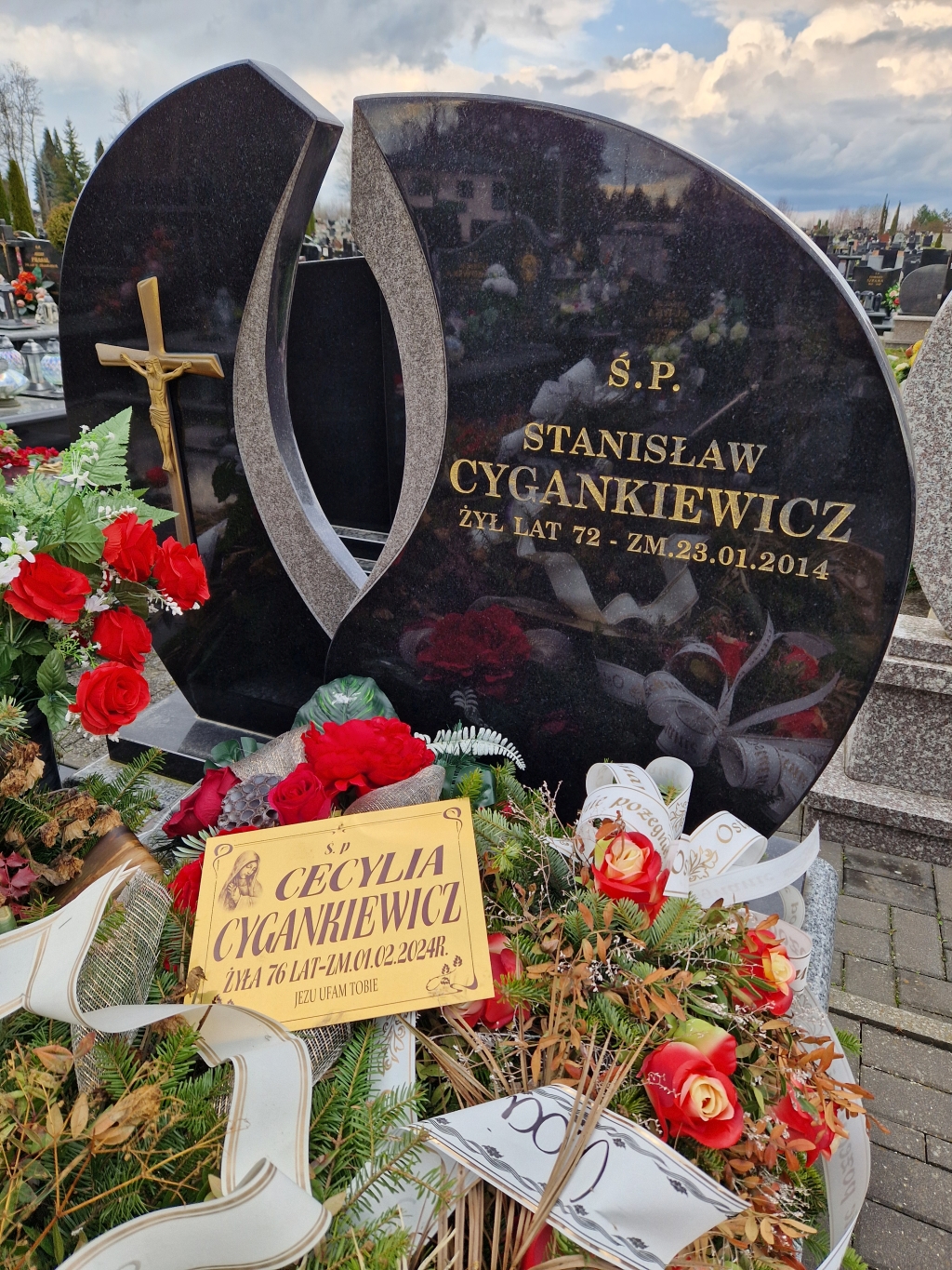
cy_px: 635
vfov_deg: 73.9
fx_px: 843
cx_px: 476
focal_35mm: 23
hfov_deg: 58.9
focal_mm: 5.4
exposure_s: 1/320
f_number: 1.8
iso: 50
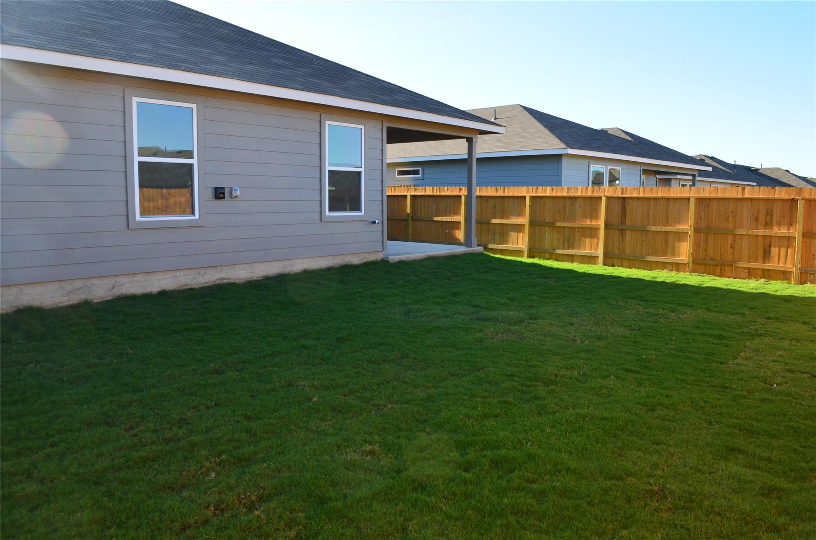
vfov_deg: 47.7
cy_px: 270
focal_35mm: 27
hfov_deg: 67.5
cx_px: 408
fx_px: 611
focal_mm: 18
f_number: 10
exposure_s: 1/200
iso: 400
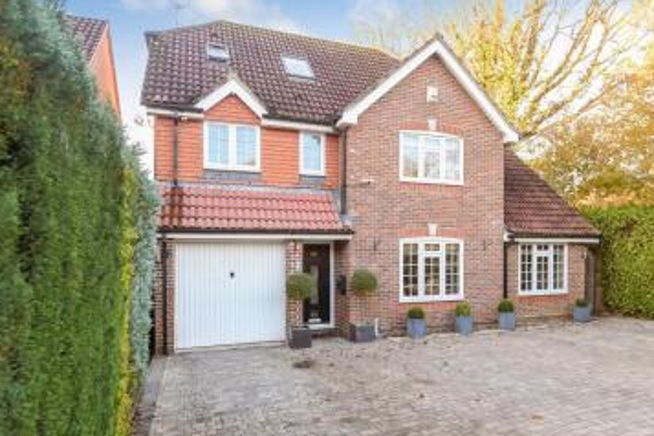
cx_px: 394
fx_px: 436
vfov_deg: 52.9
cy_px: 256
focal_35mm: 24
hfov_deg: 72.9
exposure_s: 1/100
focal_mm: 12
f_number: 3.5
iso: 160
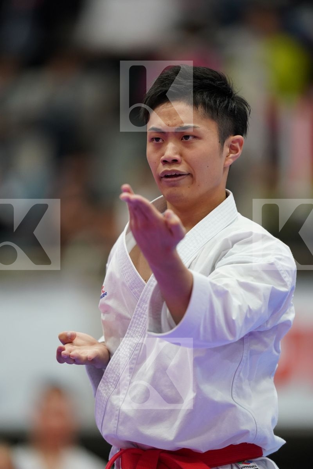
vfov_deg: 5.2
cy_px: 234
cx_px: 156
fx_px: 5216
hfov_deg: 3.4
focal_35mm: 400
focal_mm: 400
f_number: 2.8
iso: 2000
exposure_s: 1/500
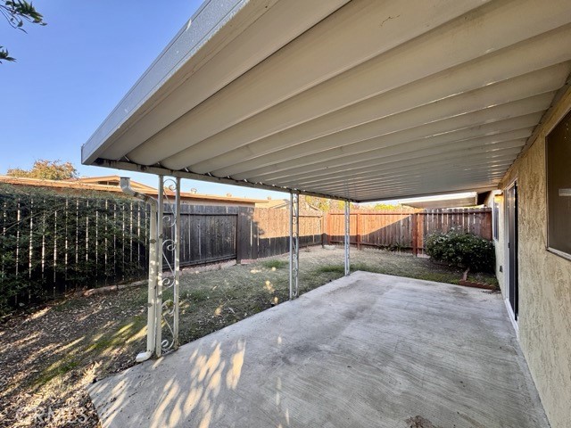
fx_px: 231
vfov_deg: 85.7
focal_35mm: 14
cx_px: 286
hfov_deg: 102.1
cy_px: 214
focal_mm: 2.22
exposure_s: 1/205
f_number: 2.2
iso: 40
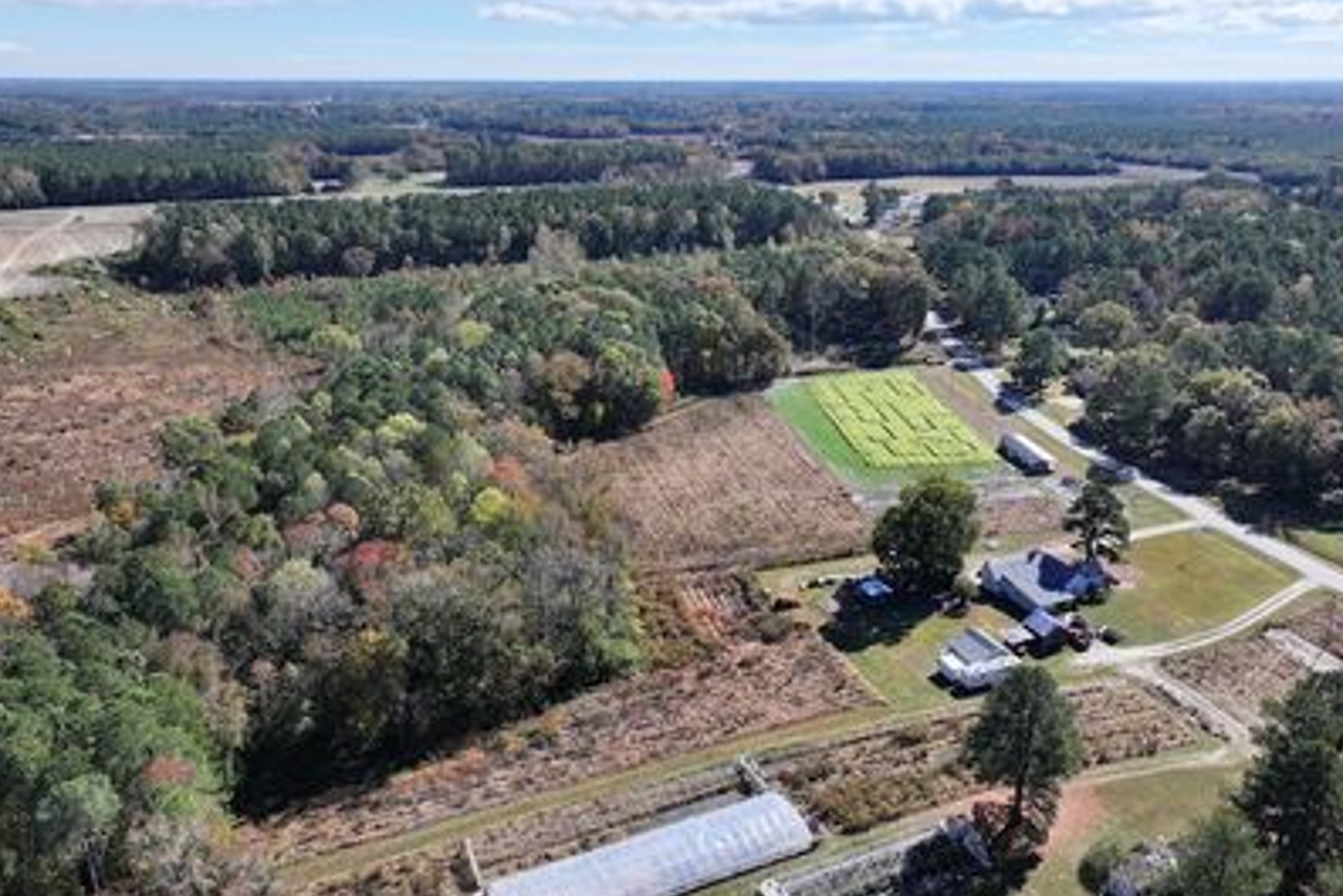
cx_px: 707
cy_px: 429
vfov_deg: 48.0
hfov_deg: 67.3
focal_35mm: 27
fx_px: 1008
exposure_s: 1/3200
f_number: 2.8
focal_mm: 12.29
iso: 320
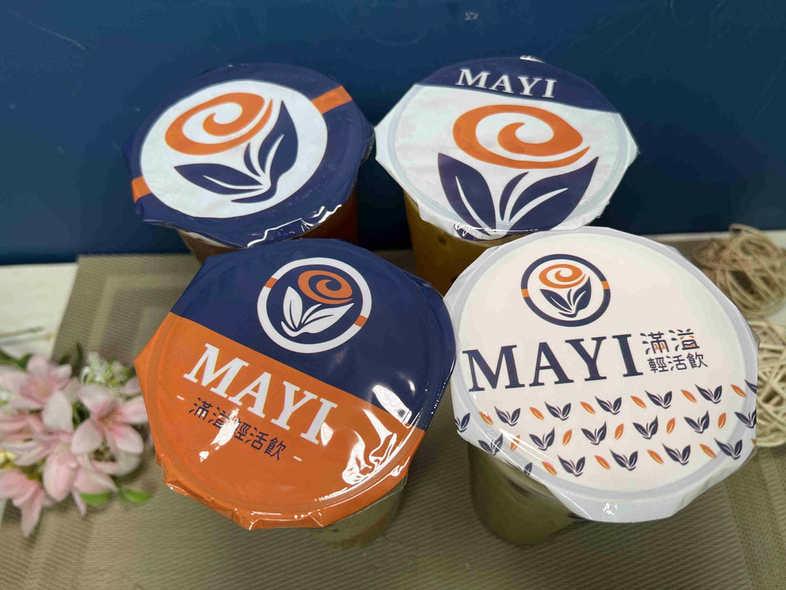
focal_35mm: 26
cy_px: 295
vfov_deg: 53.1
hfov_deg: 67.3
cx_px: 393
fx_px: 590
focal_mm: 5.7
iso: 40
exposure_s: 1/120
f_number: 1.5
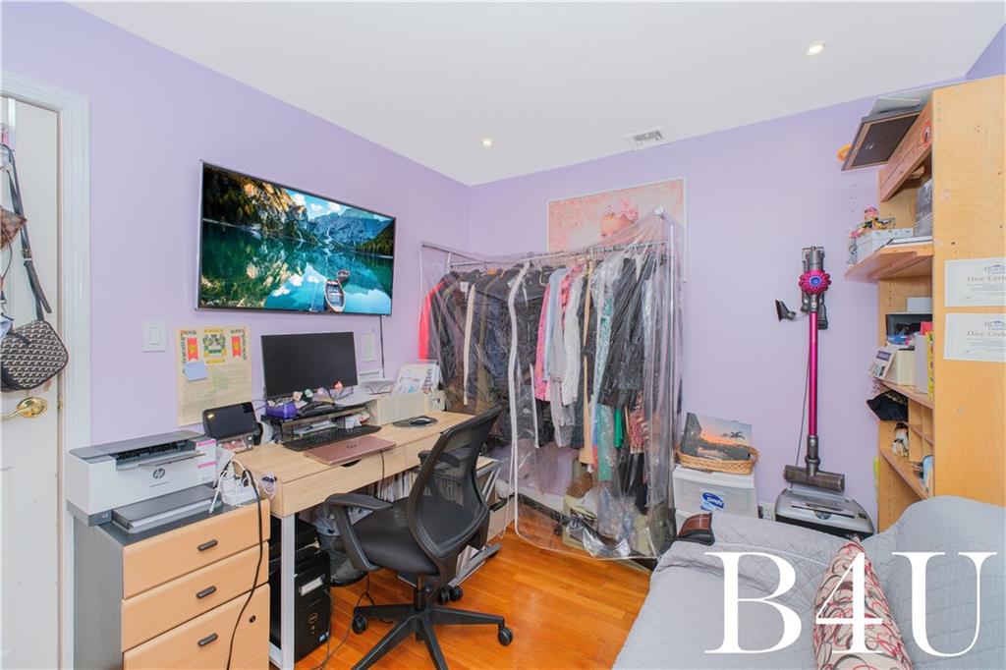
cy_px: 335
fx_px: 419
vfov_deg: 77.3
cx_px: 503
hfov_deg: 100.4
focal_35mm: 15
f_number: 8
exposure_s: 1/60
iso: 800
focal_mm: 10
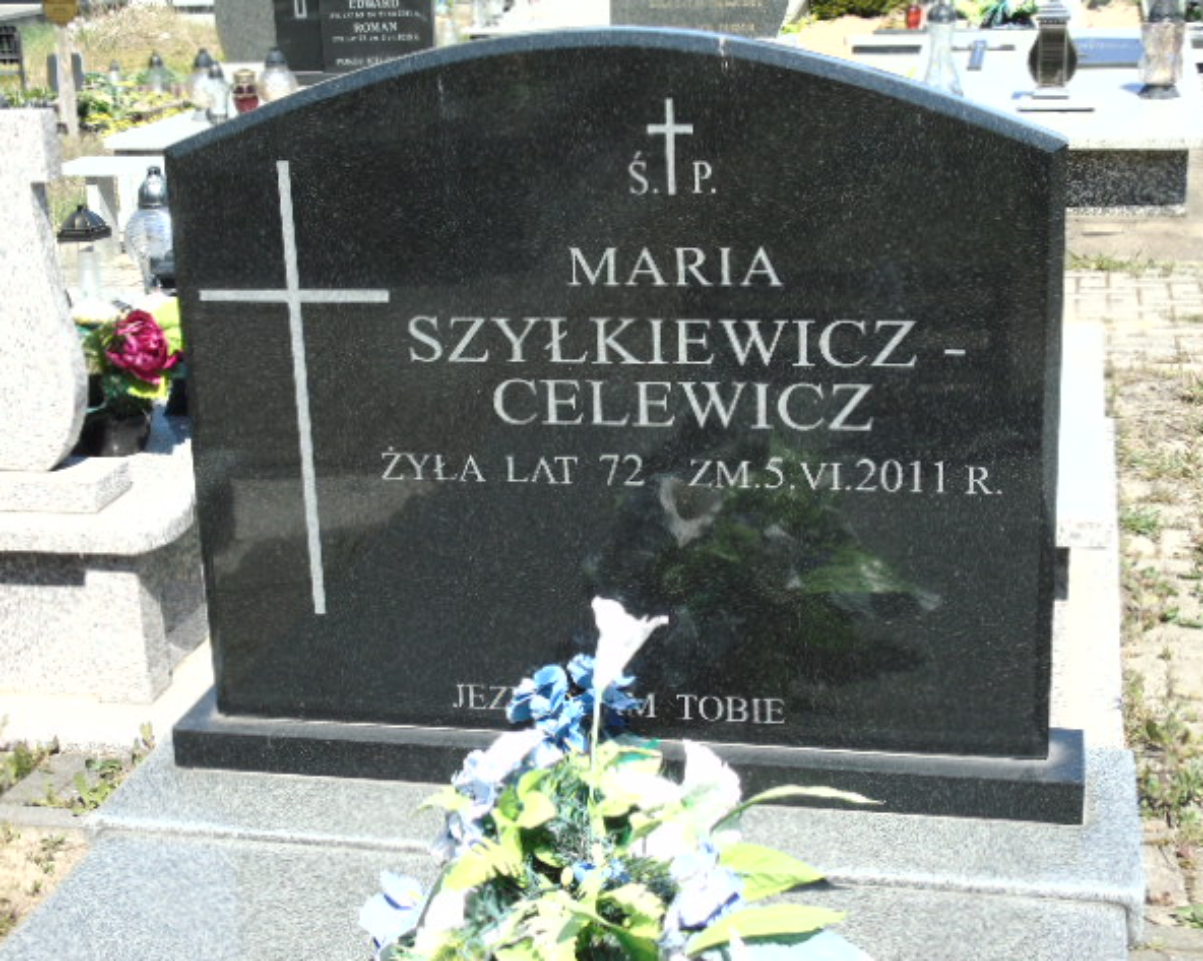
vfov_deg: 26.7
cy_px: 482
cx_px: 583
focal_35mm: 57
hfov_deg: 33.0
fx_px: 2028
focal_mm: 9.6
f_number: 4.3
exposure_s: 1/400
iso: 80
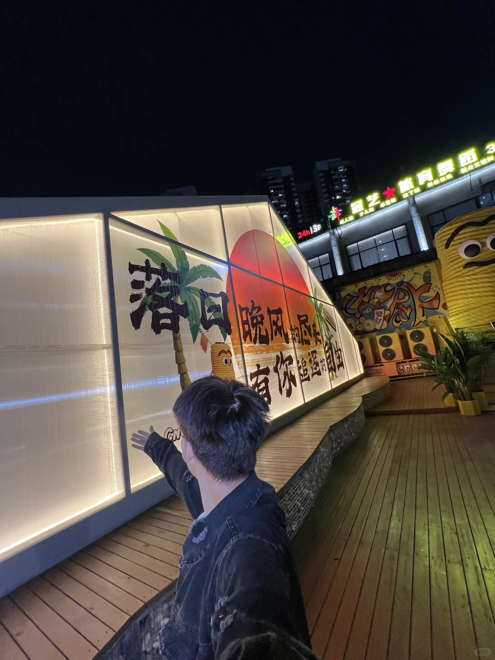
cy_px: 330
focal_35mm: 13
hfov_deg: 89.9
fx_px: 248
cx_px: 248
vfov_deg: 106.2
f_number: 1.8
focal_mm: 1.57
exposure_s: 1/100
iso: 160
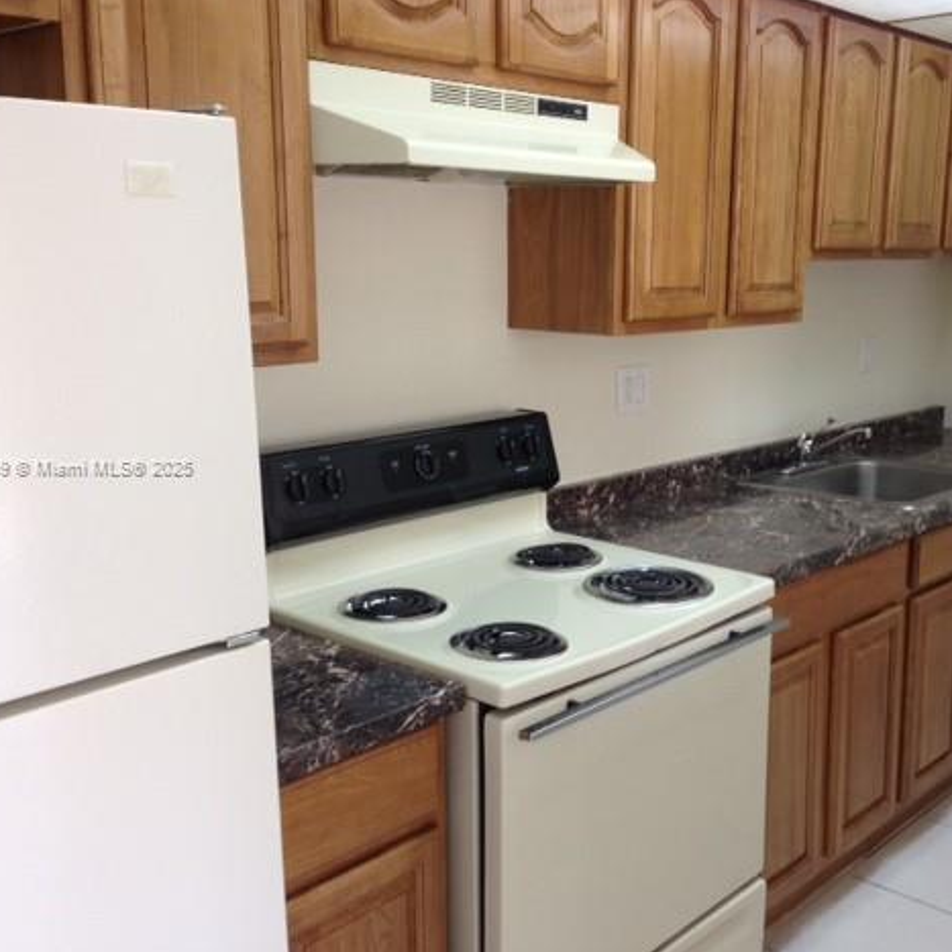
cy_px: 469
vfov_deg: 41.9
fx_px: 1245
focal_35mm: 40
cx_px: 561
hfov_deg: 41.7
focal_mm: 4.13
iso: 50
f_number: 2.4
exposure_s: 1/30
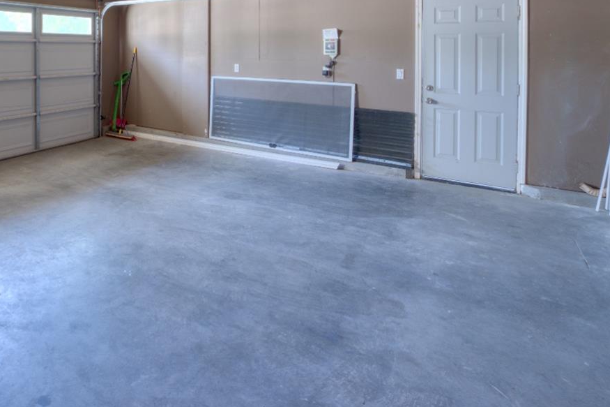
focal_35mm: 24
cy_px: 66
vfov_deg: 49.2
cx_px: 142
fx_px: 407
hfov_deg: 68.2
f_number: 10
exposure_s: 1/3
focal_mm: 14
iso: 400
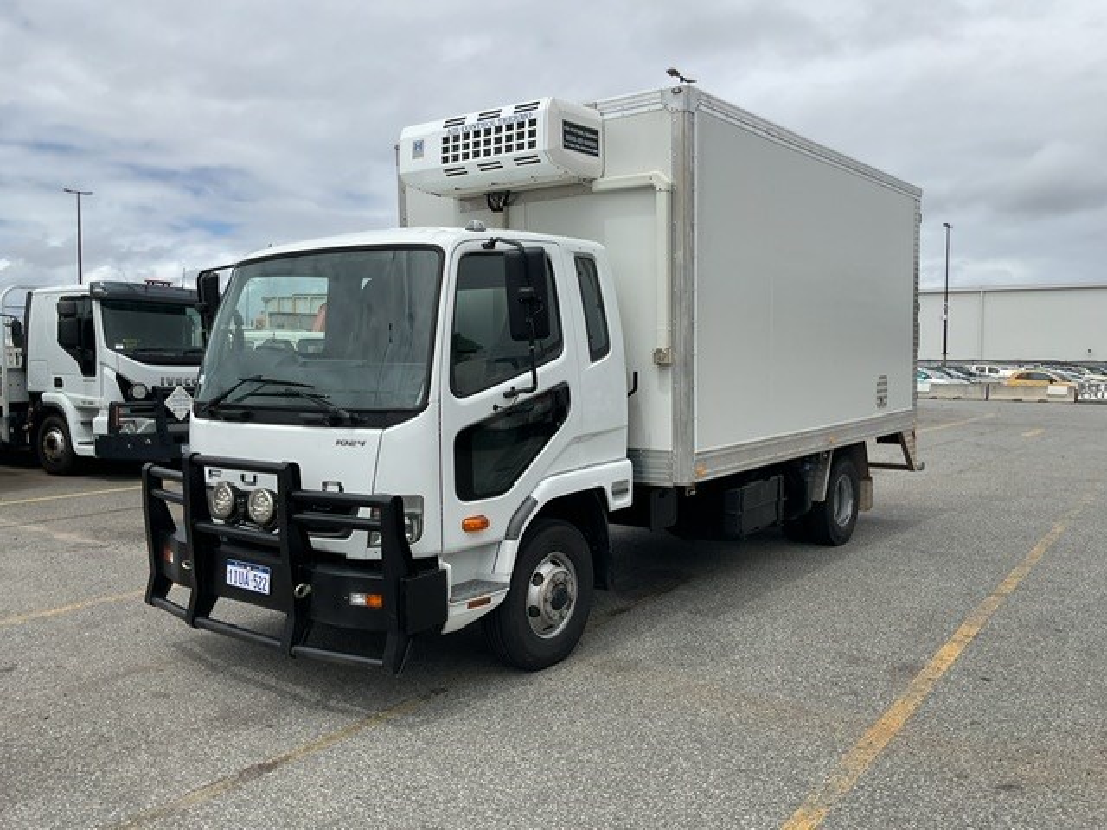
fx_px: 927
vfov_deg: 48.2
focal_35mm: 29
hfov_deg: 61.7
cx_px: 554
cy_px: 415
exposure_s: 1/3534
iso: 16
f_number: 1.8
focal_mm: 3
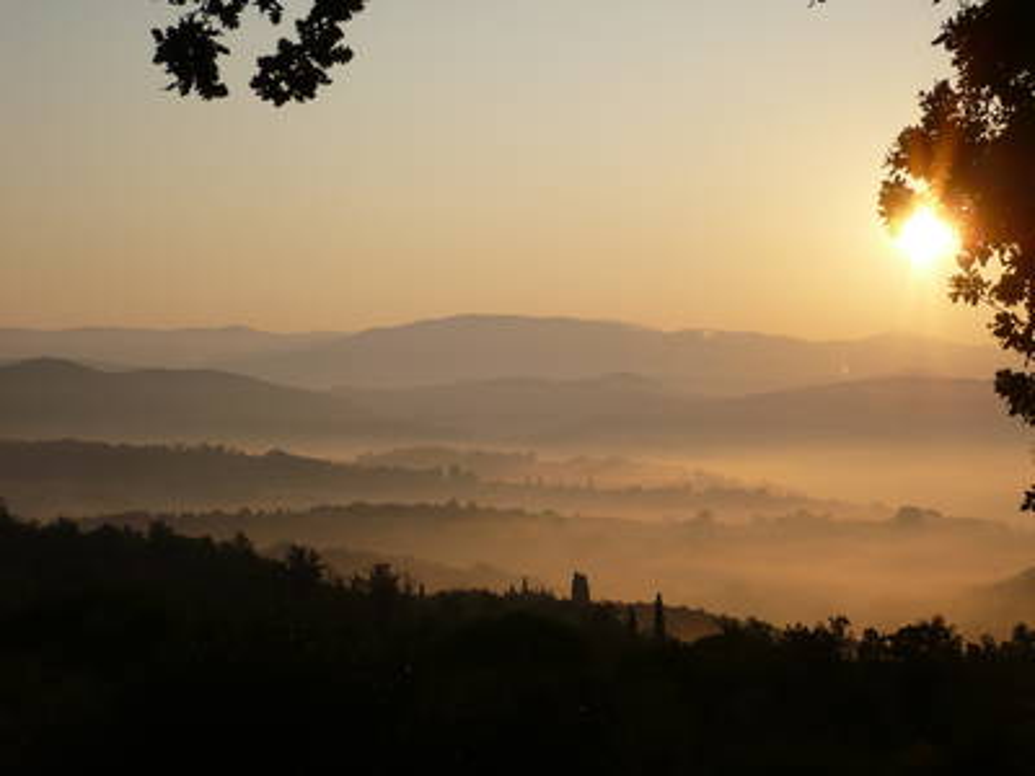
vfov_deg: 19.9
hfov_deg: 26.3
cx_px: 518
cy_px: 388
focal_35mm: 74
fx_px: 2213
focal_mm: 12.2
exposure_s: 1/1000
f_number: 4.2
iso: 100
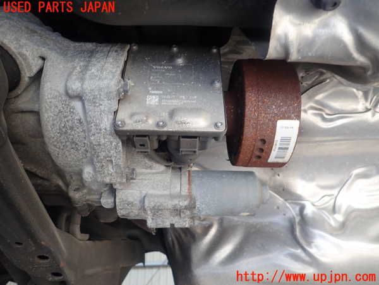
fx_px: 274
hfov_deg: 69.4
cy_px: 142
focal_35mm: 25
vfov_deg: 54.9
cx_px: 190
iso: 200
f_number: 2
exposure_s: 1/60
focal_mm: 4.5
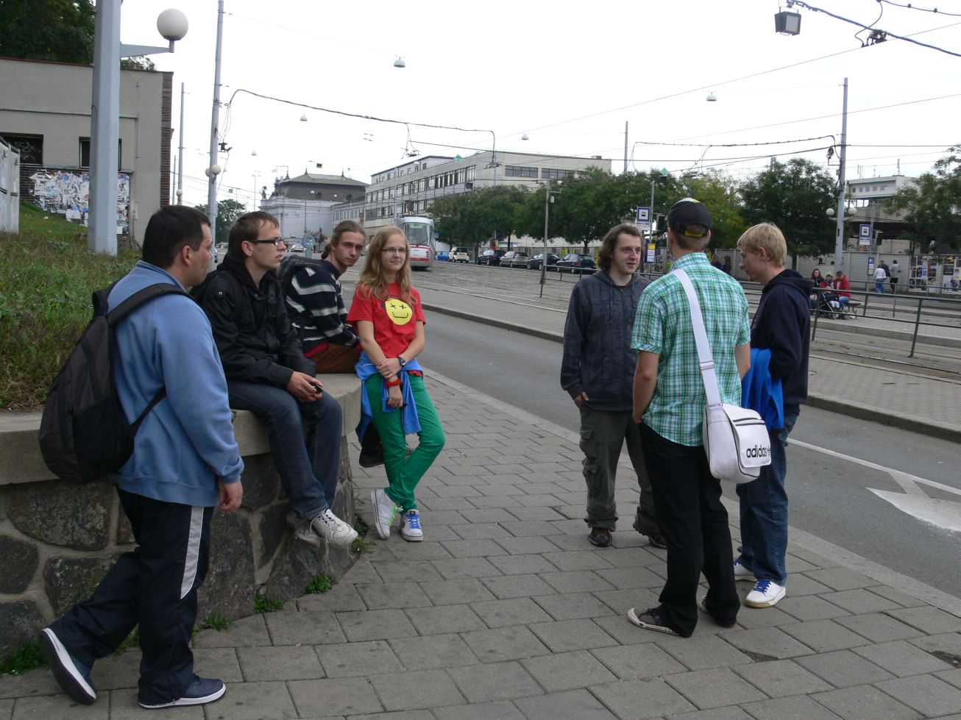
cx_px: 480
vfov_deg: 40.7
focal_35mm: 35
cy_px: 360
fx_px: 971
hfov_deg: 52.6
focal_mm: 7.4
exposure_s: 1/100
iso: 100
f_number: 5
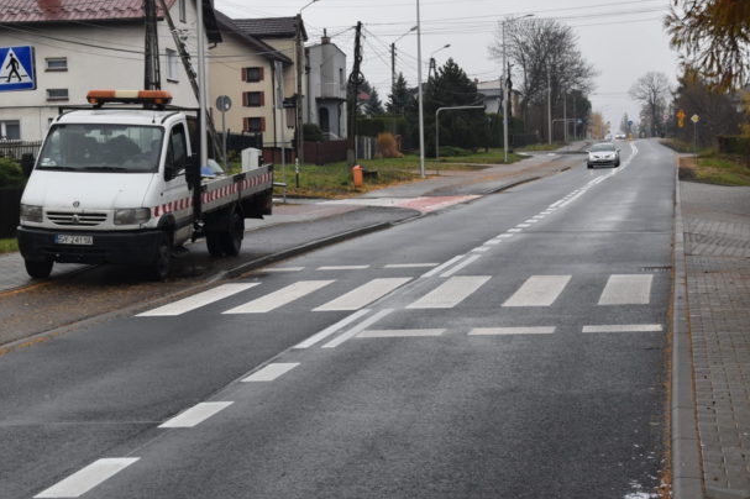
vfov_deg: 17.9
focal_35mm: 76
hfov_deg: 26.6
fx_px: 1582
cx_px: 295
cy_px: 254
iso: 400
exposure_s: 1/200
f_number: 7.1
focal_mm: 40
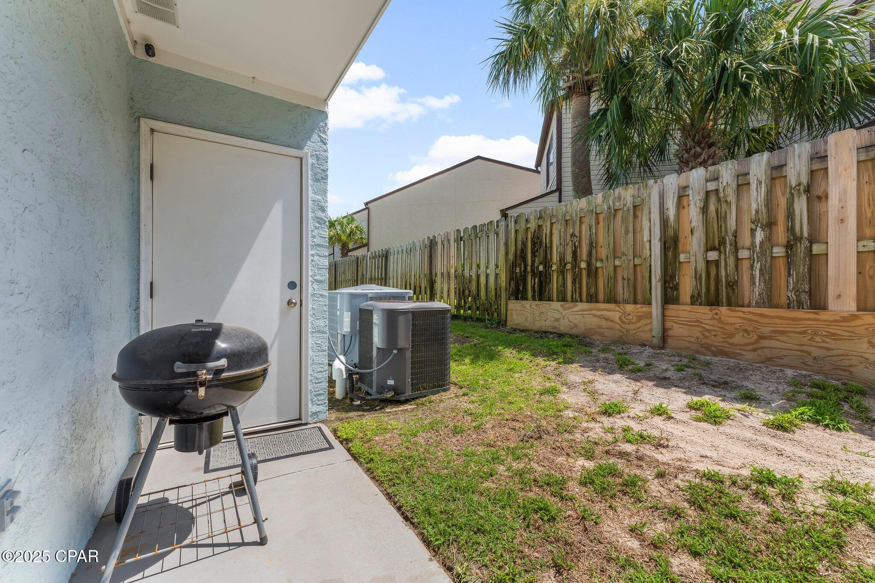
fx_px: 340
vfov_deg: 81.2
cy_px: 292
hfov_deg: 104.3
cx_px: 438
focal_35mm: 14
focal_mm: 14
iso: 400
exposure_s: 1/250
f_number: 8
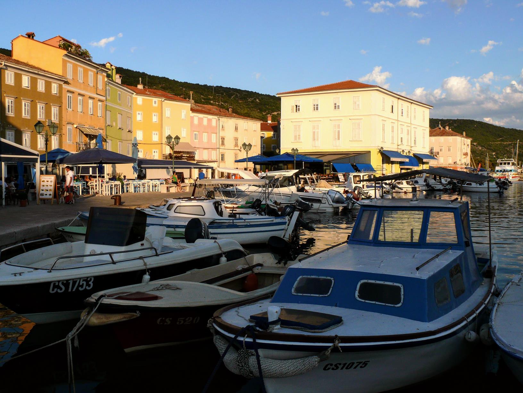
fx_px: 529
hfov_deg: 52.6
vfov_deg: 40.7
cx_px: 262
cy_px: 196
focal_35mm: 35
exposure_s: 1/200
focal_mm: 7.4
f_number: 5
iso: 100
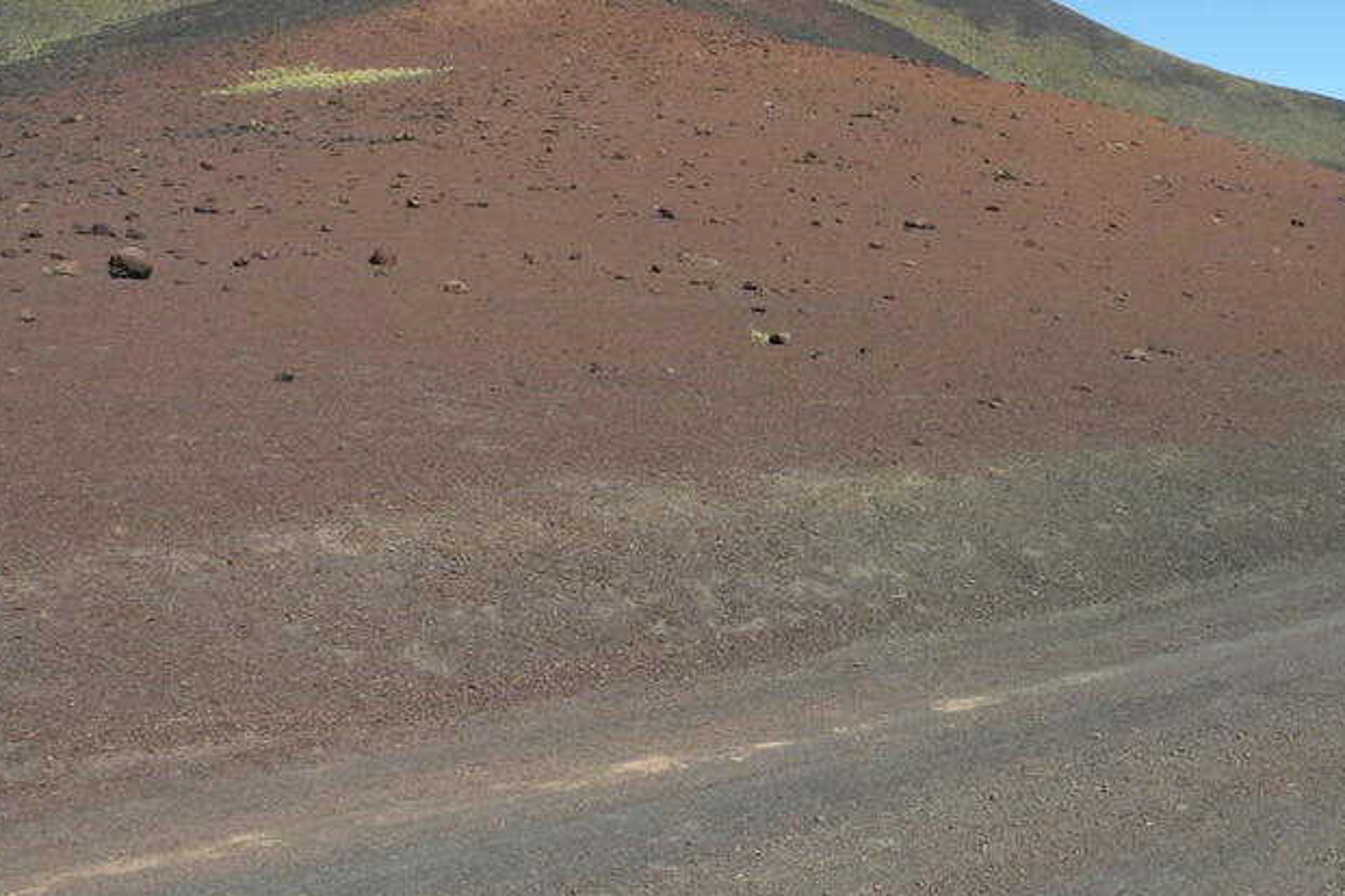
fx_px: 1793
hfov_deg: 39.7
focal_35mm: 48
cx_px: 1044
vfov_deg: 28.0
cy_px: 329
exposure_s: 1/1250
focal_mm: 6
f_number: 6.3
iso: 400
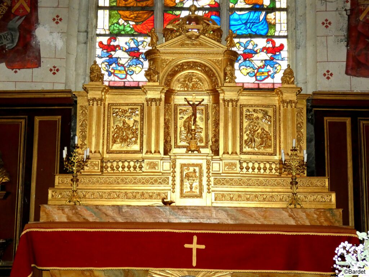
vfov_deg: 31.5
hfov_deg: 41.2
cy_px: 138
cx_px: 184
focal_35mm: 46
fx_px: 490
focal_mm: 8.2
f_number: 3.8
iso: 500
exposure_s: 1/60
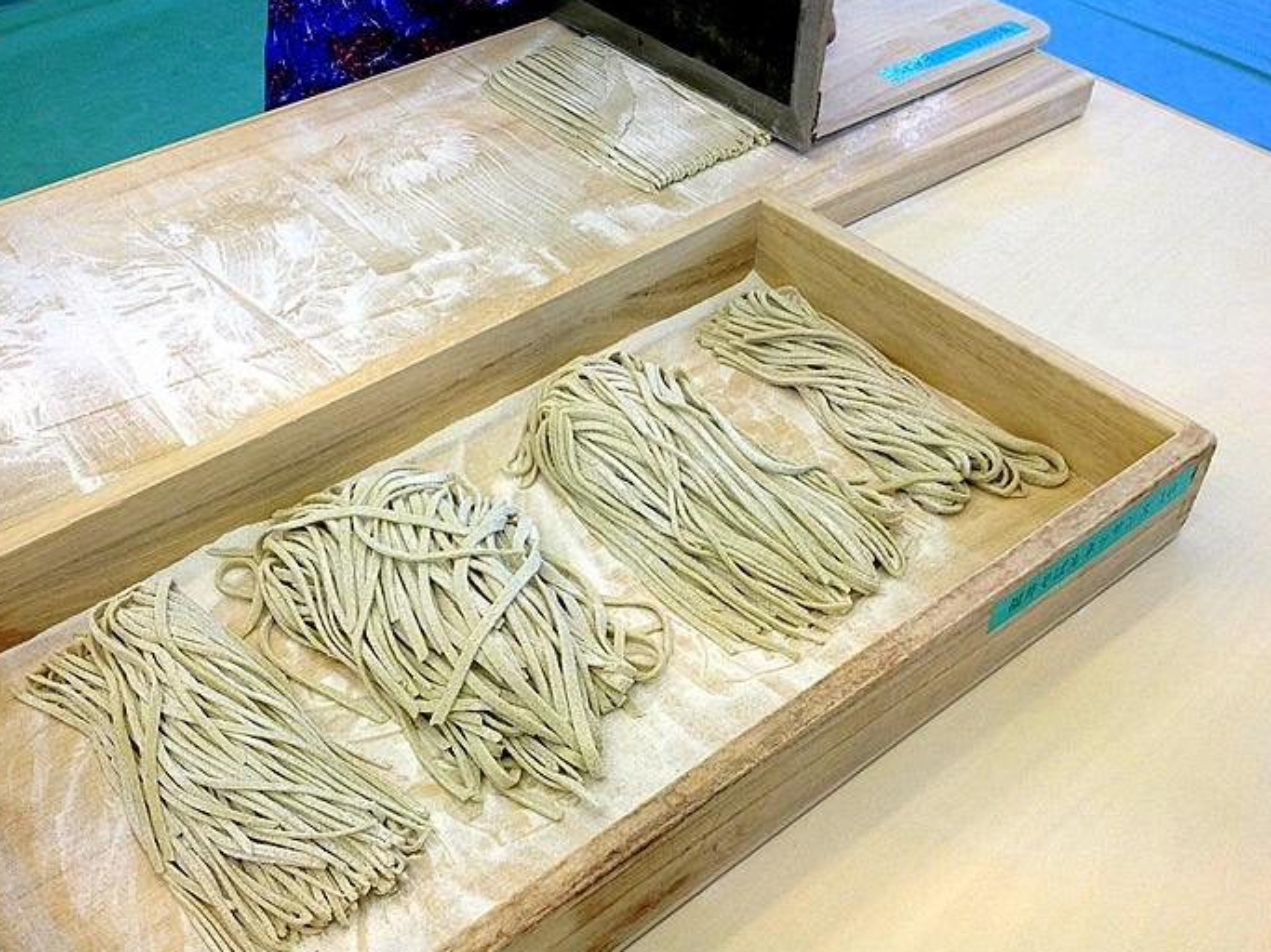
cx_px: 571
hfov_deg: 45.7
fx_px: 1505
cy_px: 539
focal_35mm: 41
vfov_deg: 35.1
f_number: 2.4
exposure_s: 1/60
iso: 64
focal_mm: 4.28
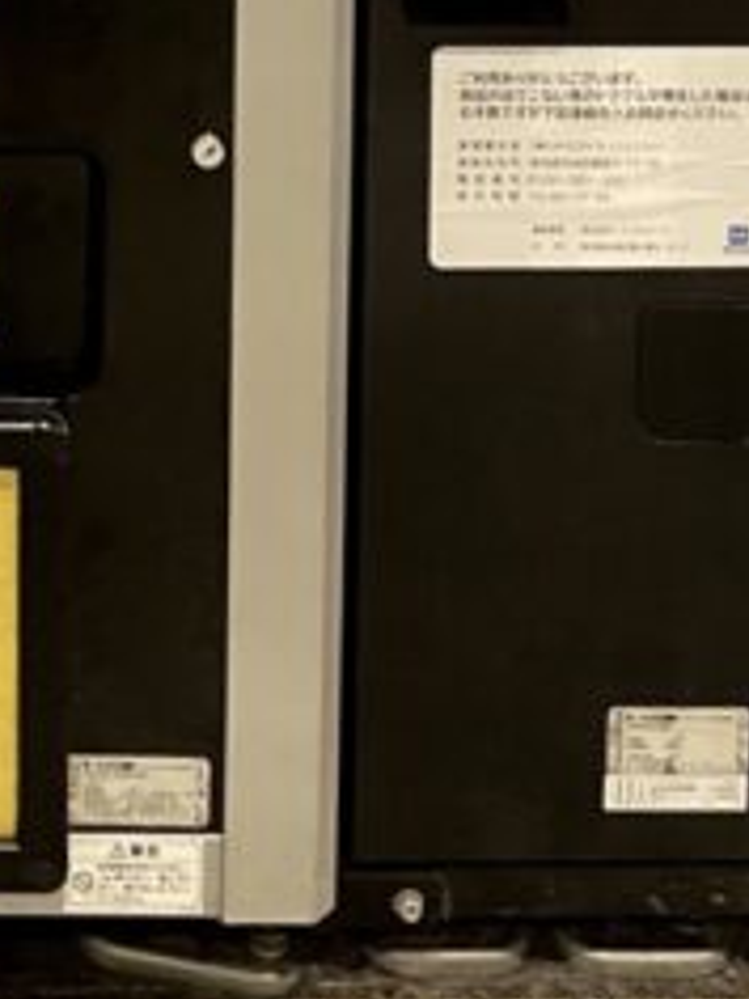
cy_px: -635
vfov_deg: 18.7
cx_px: -72
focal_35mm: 88
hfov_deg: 16.3
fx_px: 2539
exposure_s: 1/60
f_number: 1.6
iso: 200
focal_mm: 4.2
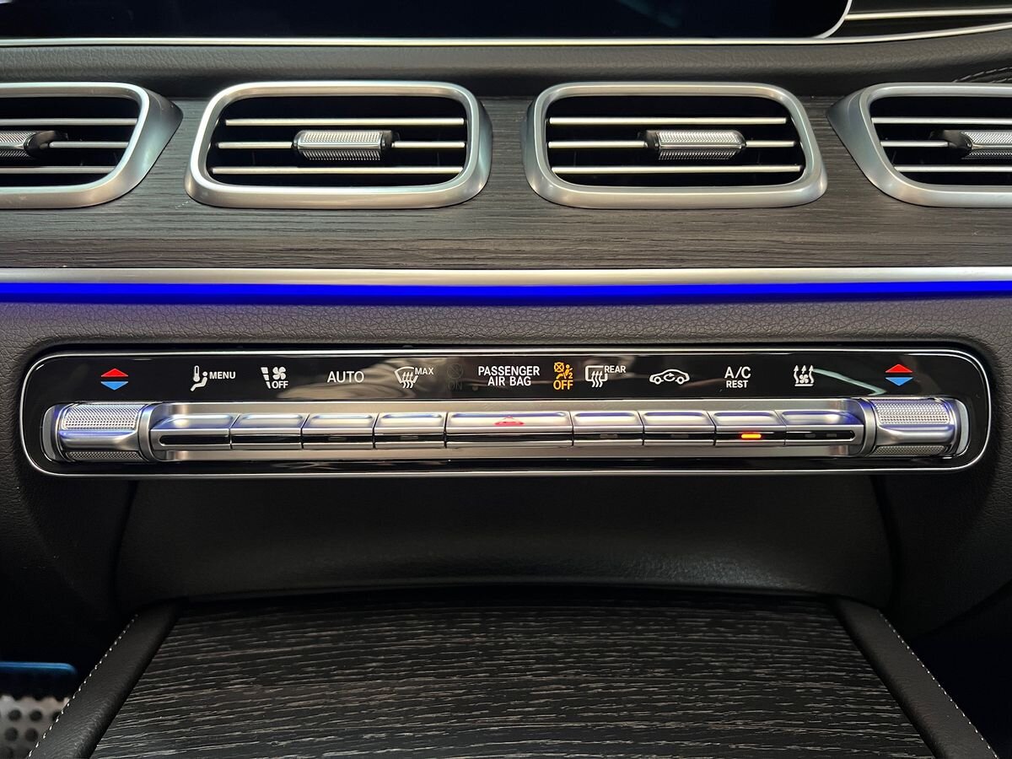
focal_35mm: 26
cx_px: 506
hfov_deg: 67.3
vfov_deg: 53.1
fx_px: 760
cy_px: 380
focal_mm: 5.7
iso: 400
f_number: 1.5
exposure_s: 1/58
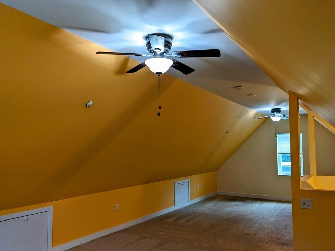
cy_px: 129
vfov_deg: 49.8
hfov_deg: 63.4
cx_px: 169
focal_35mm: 28
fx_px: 271
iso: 45
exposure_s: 1/60
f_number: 1.73
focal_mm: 4.38
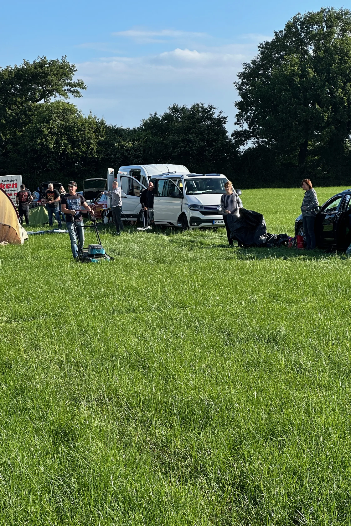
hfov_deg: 16.9
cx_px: 165
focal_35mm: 81
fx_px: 1185
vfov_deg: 25.1
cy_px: 261
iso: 32
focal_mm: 9
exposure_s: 1/418
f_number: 2.8
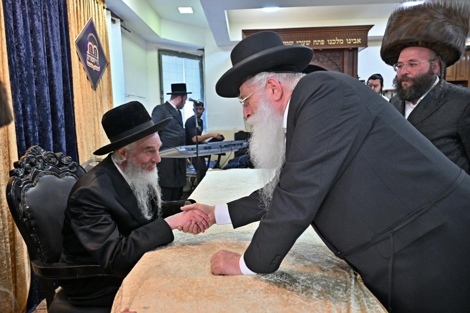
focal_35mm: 24
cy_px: 156
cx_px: 235
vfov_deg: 53.1
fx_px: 313
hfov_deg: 73.7
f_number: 4
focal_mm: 24
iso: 1000
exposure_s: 1/160
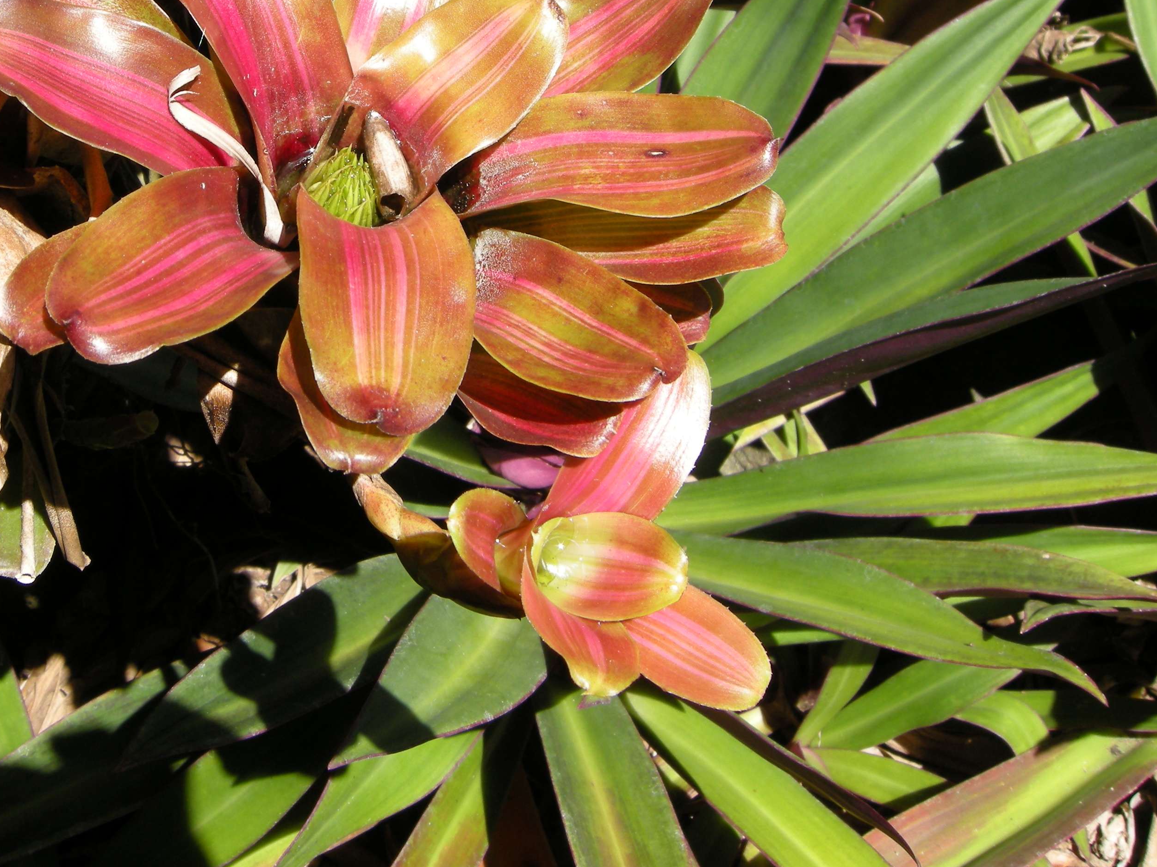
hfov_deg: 34.0
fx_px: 1872
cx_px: 373
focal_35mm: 56
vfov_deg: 25.7
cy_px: 178
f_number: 4.8
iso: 64
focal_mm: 7.5
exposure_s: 1/152
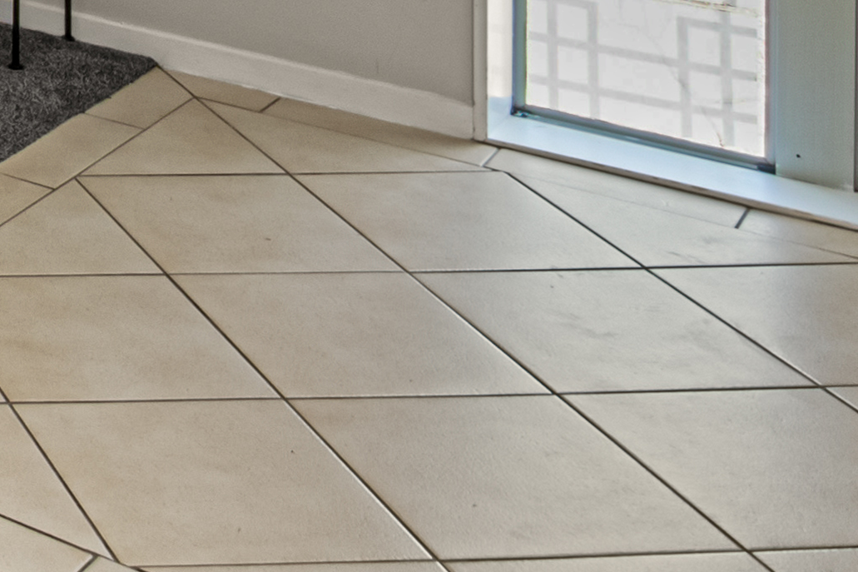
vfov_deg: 13.1
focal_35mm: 81
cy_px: -760
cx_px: -630
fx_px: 1930
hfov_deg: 19.6
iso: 320
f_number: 11
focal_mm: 10
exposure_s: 1/6
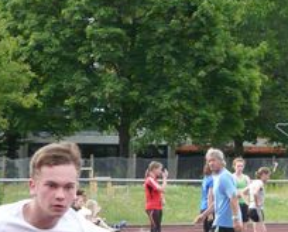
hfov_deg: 5.8
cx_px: 323
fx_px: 2844
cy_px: 323
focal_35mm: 333
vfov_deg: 4.6
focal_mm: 18
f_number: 3.6
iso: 400
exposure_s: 1/500
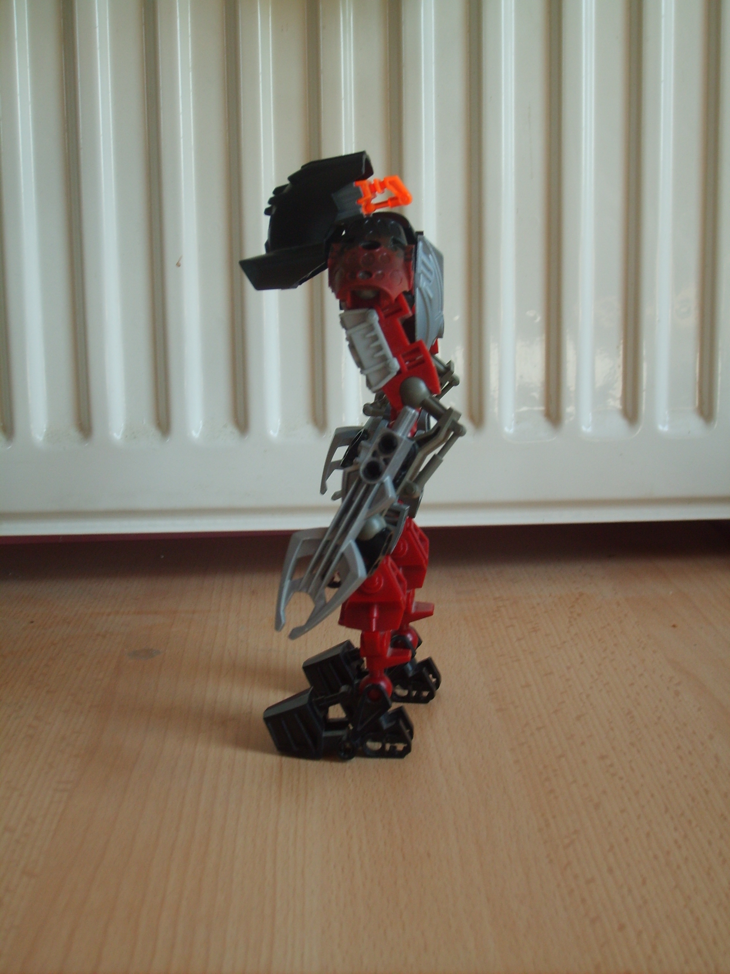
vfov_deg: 36.8
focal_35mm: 52
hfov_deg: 28.0
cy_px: 487
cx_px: 365
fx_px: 1462
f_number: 3.3
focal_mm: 8.7
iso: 50
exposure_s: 1/45
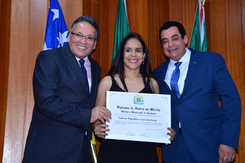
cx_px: 123
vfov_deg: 21.6
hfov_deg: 31.9
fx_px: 429
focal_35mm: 63
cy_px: 82
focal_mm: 62
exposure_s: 1/125
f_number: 5
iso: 2000
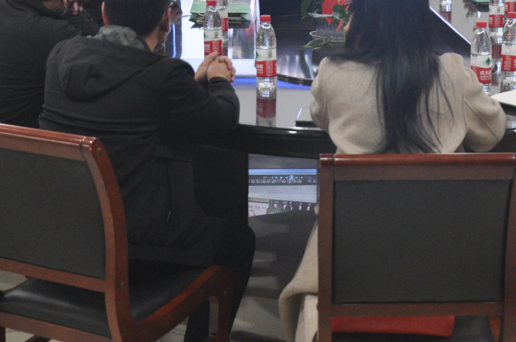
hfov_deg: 25.0
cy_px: -14
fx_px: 1161
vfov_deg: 16.4
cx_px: 328
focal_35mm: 81
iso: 1000
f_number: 4
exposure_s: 1/30
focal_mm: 25
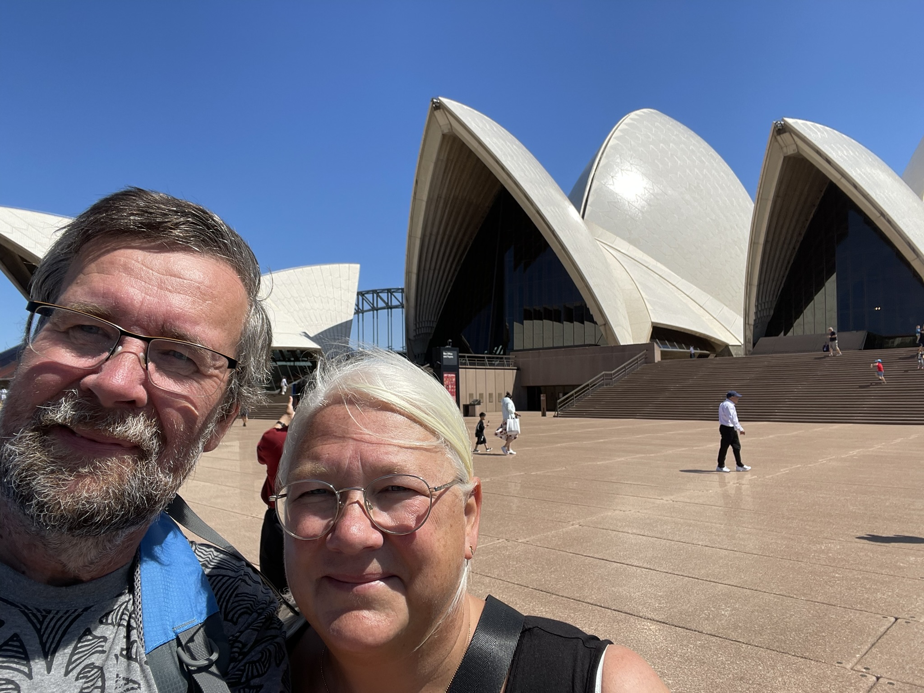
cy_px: 346
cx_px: 462
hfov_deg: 73.9
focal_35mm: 23
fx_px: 614
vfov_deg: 58.9
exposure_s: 1/1101
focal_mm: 2.71
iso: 25
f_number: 2.2
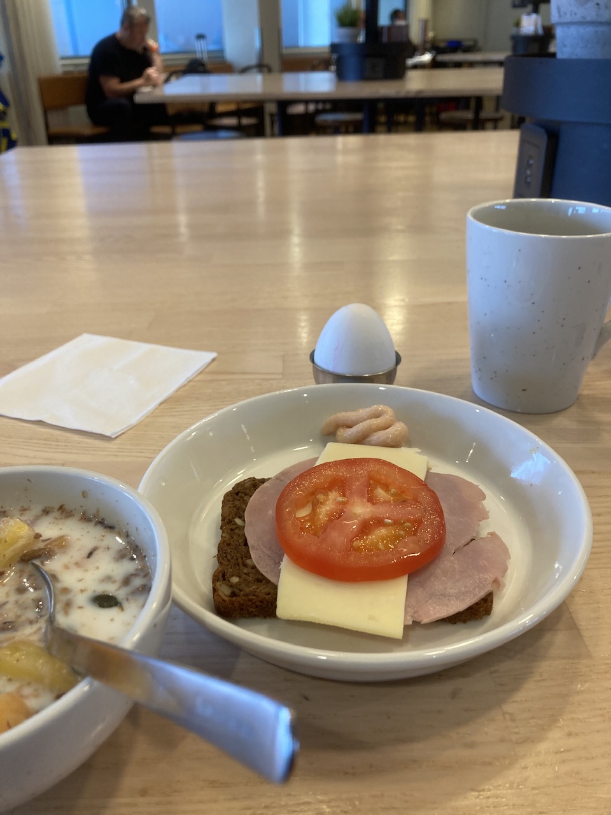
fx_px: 659
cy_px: 408
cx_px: 306
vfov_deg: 63.4
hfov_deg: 49.7
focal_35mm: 28
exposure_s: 1/50
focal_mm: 3.99
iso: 64
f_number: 1.8
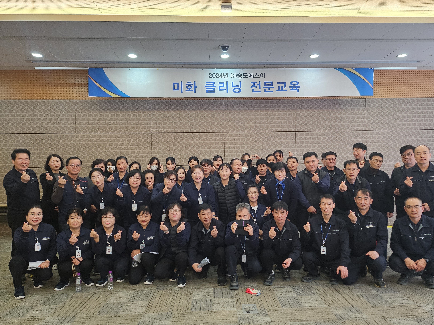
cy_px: 162
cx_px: 224
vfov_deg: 53.1
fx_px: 326
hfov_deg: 67.3
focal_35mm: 26
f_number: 1.8
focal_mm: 5
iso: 500
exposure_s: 1/120
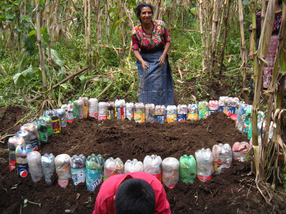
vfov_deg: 40.7
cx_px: 143
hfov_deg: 52.6
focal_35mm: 35
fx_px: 289
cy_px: 107
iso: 64
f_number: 3.8
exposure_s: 1/86.2
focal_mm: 5.9
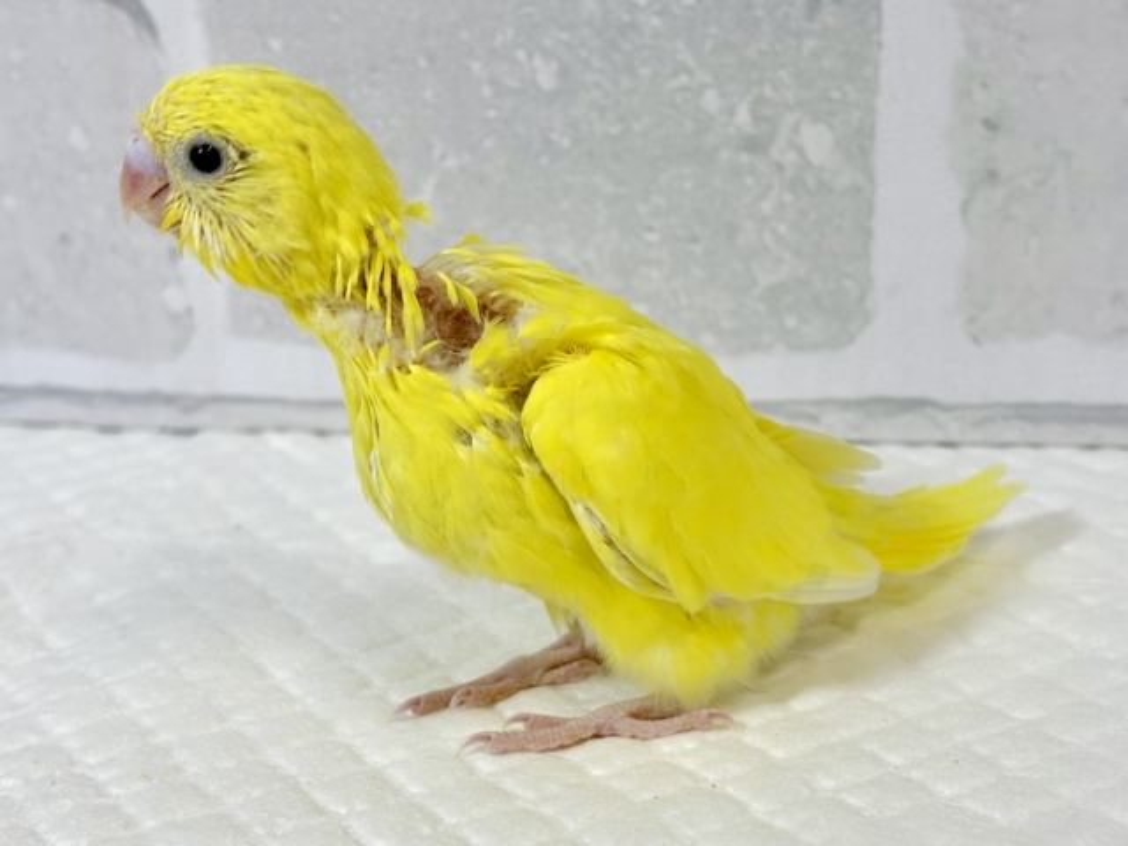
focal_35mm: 52
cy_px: 423
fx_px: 1694
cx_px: 564
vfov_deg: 28.0
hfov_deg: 36.8
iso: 50
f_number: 1.6
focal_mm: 5.96
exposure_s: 1/100
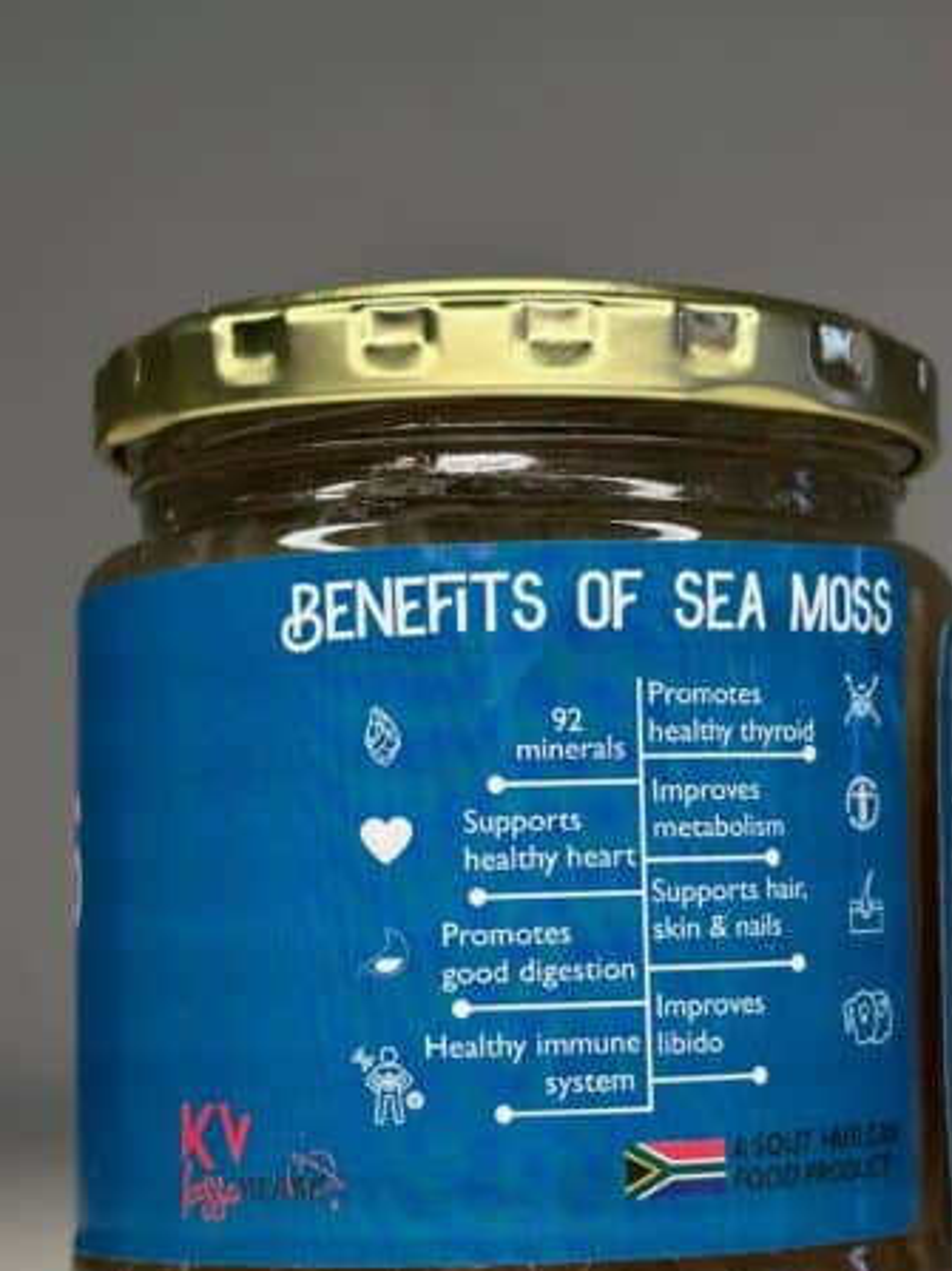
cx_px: 531
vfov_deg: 22.7
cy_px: 722
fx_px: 3155
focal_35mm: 86
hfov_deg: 17.2
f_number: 1.78
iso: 80
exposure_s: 1/121
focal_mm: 6.86
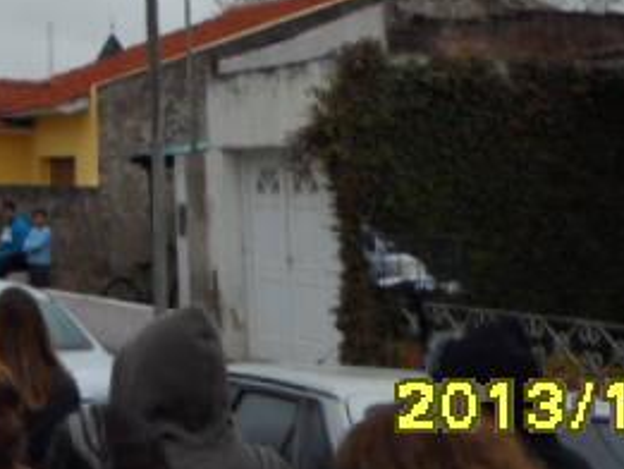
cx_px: -332
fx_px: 1912
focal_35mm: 106
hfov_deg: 16.7
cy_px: -323
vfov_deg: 12.9
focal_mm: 4.9
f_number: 8.9
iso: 80
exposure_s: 1/125
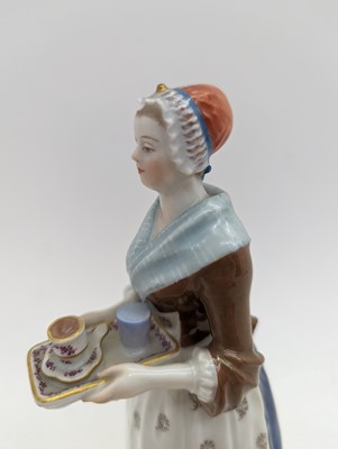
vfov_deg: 71.5
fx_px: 312
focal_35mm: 24
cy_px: 224
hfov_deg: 56.9
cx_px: 169
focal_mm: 6.81
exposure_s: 1/62.4
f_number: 1.85
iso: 58
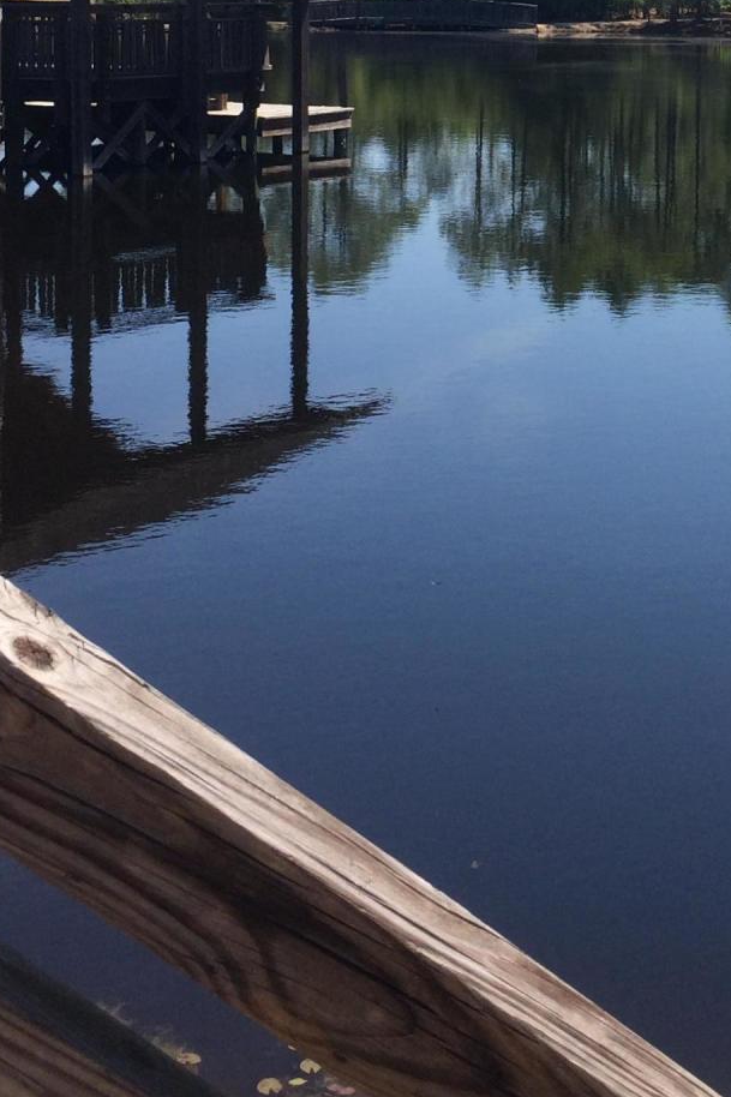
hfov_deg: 20.3
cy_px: 108
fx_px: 2011
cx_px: 622
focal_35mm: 66
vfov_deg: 29.3
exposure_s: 1/1520
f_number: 2.2
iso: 32
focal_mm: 4.15
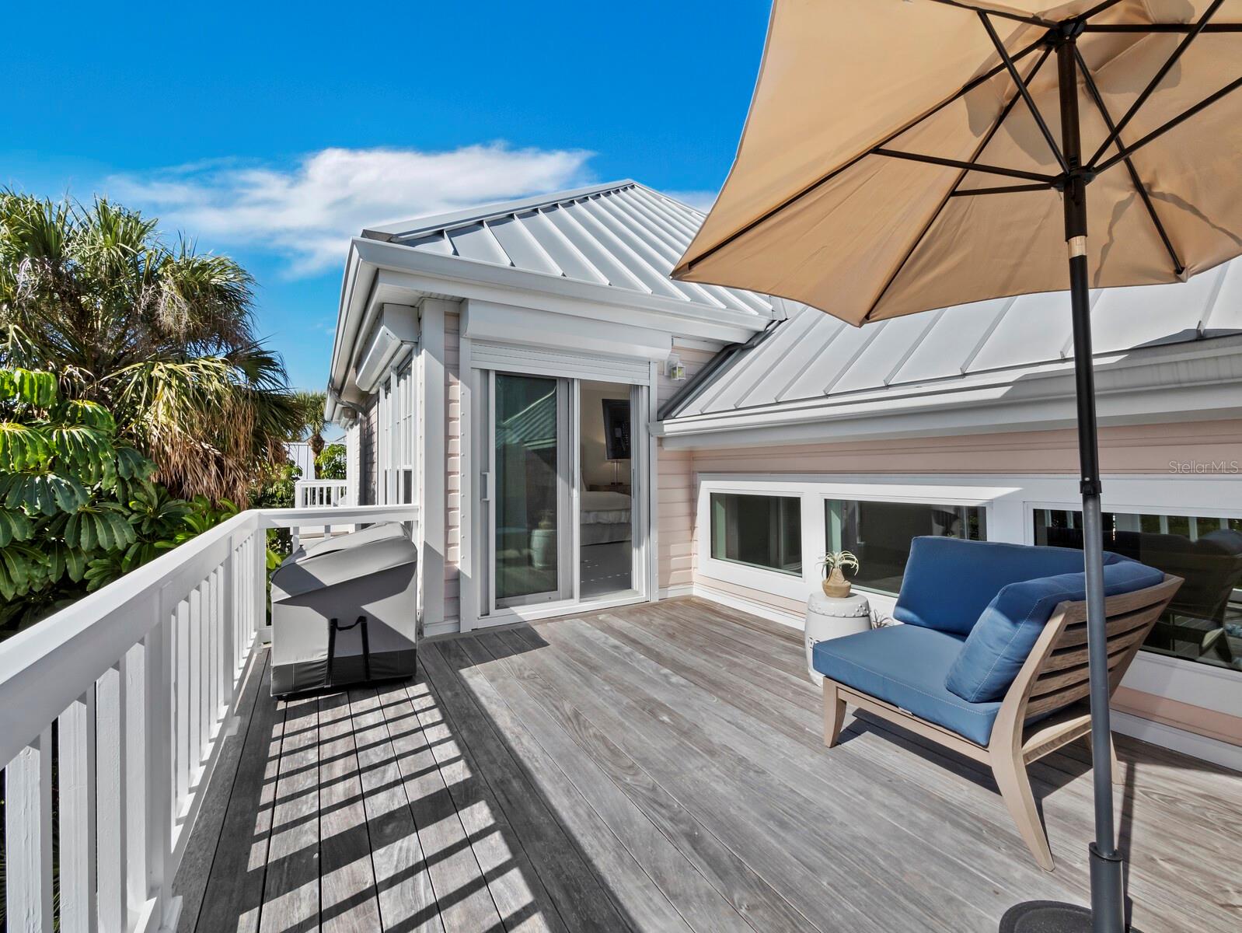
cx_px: 621
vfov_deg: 85.7
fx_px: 503
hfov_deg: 102.0
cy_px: 466
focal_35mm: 14
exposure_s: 1/250
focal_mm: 7
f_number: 11
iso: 320
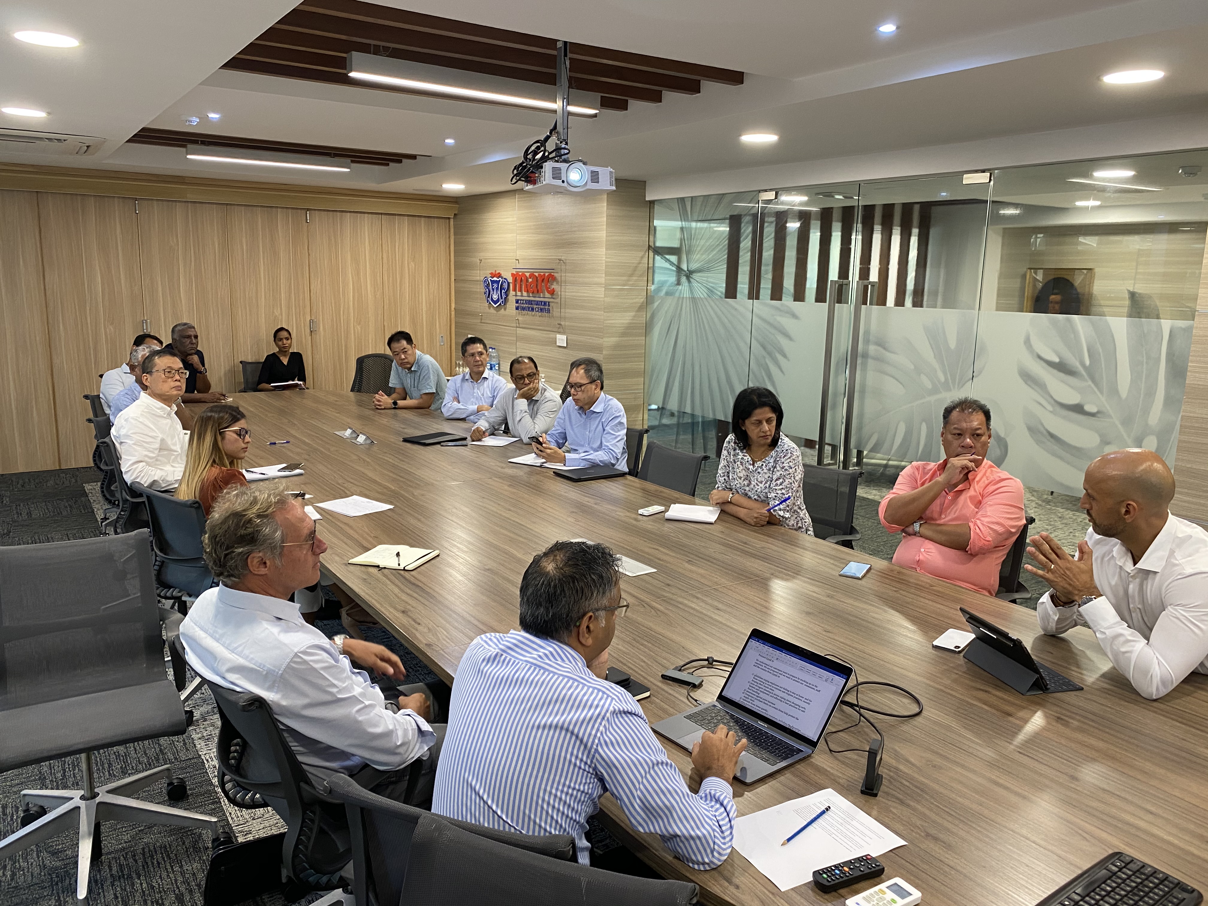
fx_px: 907
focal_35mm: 26
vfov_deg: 53.1
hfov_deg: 67.3
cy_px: 453
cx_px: 604
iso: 100
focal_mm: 4.25
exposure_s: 1/50
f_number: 1.8
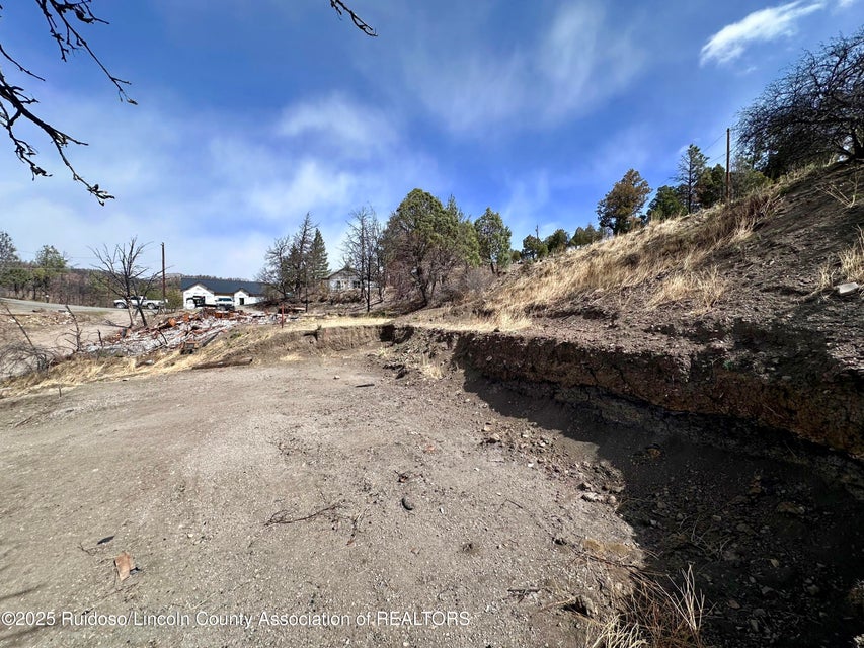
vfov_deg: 85.7
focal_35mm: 14
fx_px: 349
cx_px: 432
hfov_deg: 102.1
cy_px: 324
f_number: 2.2
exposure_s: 1/1825
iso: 50
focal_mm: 2.22
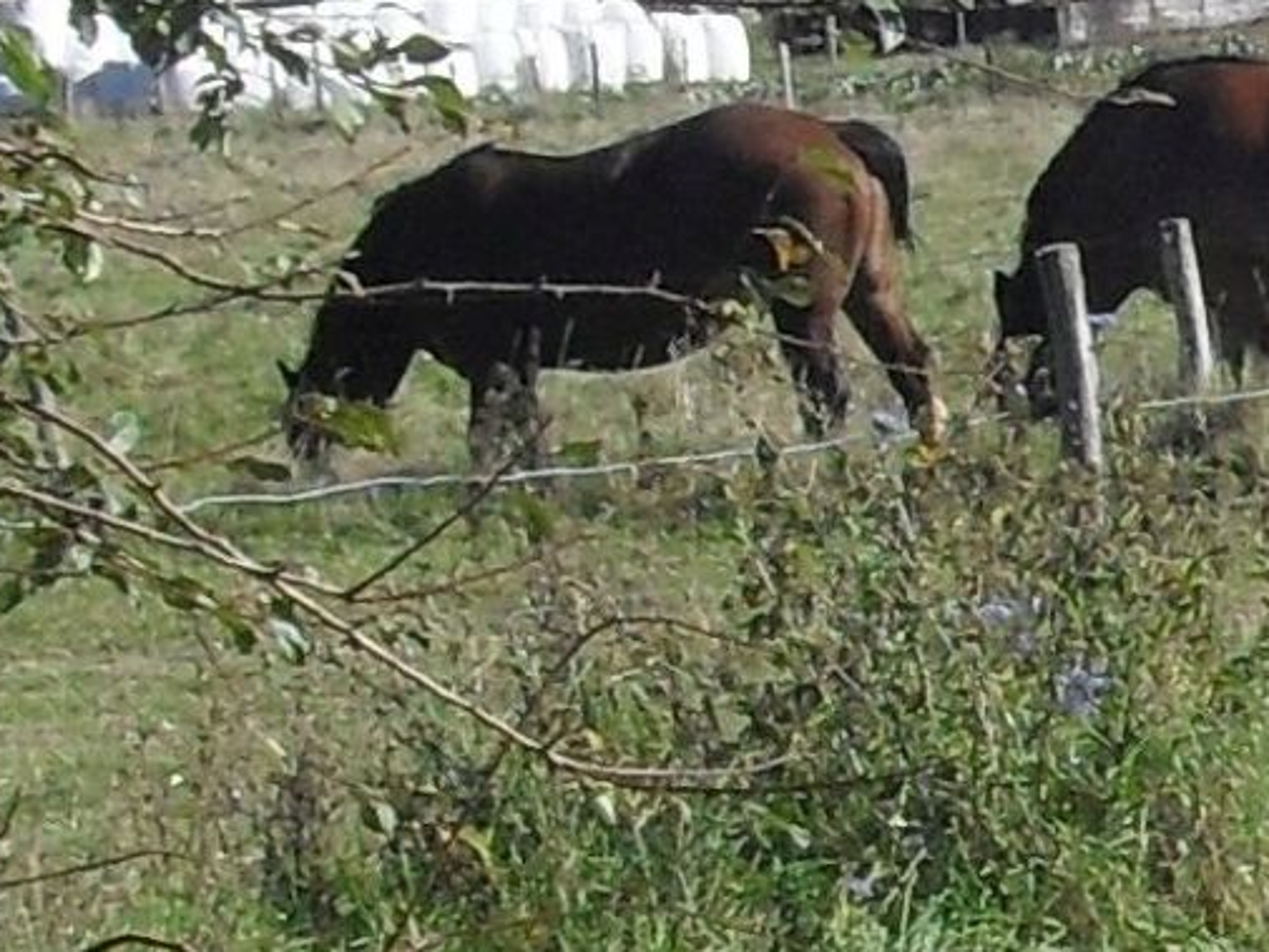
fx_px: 2603
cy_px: 193
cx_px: 606
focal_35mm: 71
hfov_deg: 27.4
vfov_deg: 20.5
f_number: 8.4
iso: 100
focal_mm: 6.3
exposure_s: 1/180
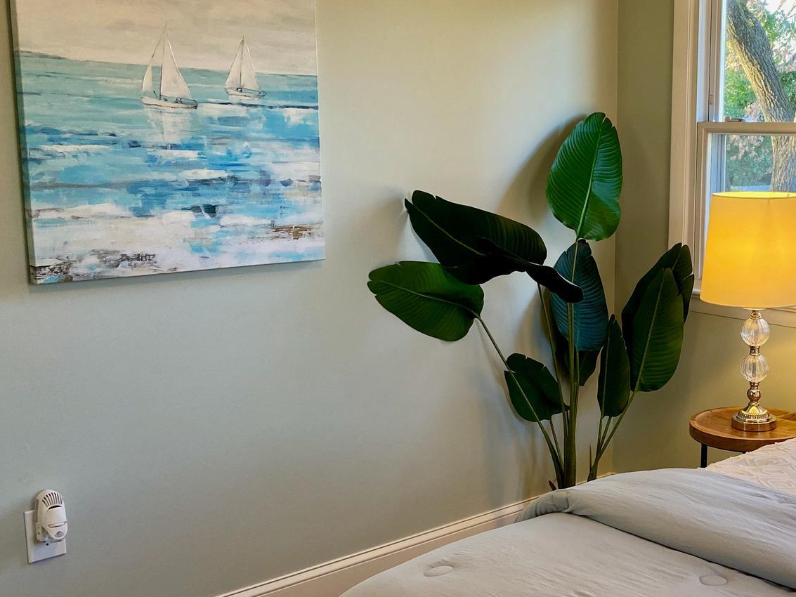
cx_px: 692
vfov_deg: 30.9
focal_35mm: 47
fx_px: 1081
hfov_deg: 38.1
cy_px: 324
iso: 100
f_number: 1.8
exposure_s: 1/60
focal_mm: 4.25
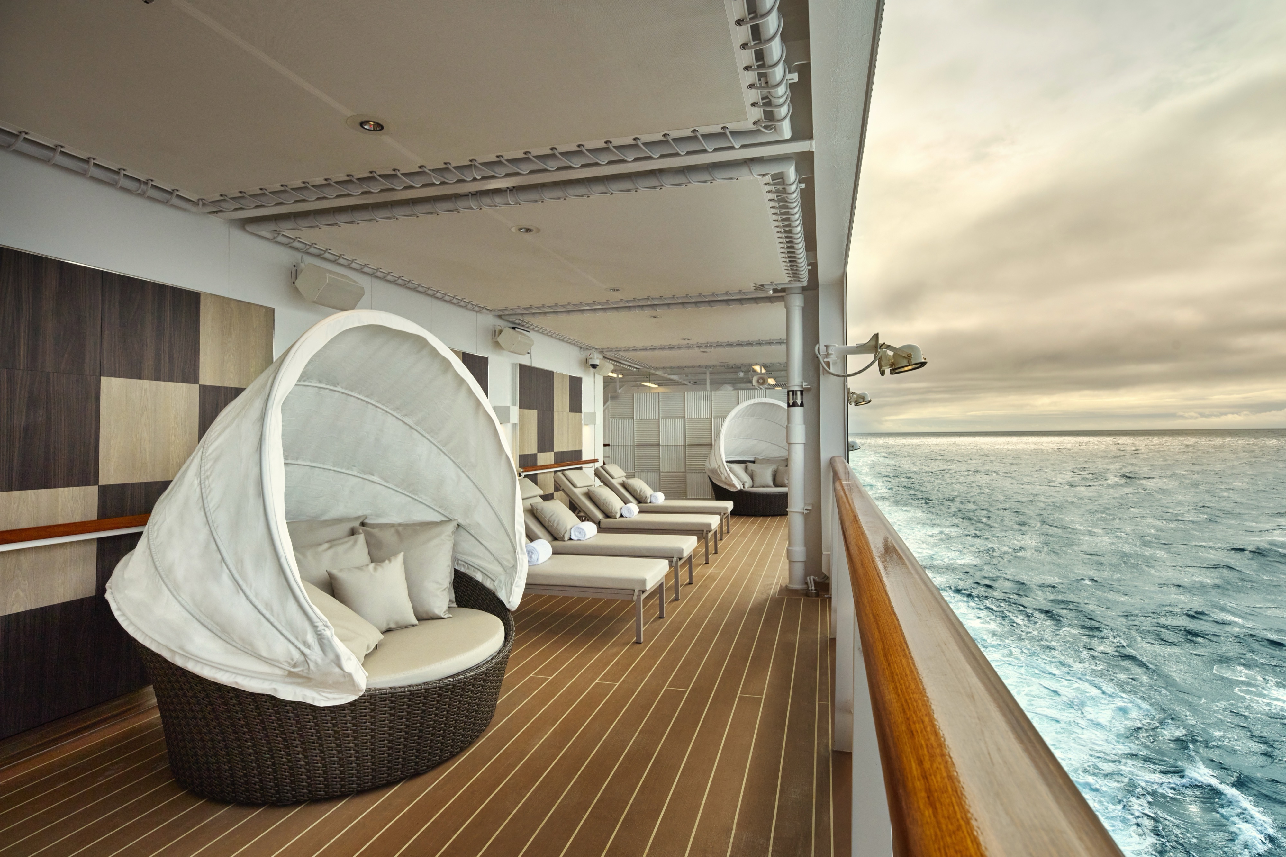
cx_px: 643
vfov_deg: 64.5
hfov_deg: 86.9
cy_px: 428
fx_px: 679
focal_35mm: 19
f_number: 11
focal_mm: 19
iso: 400
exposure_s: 1/500
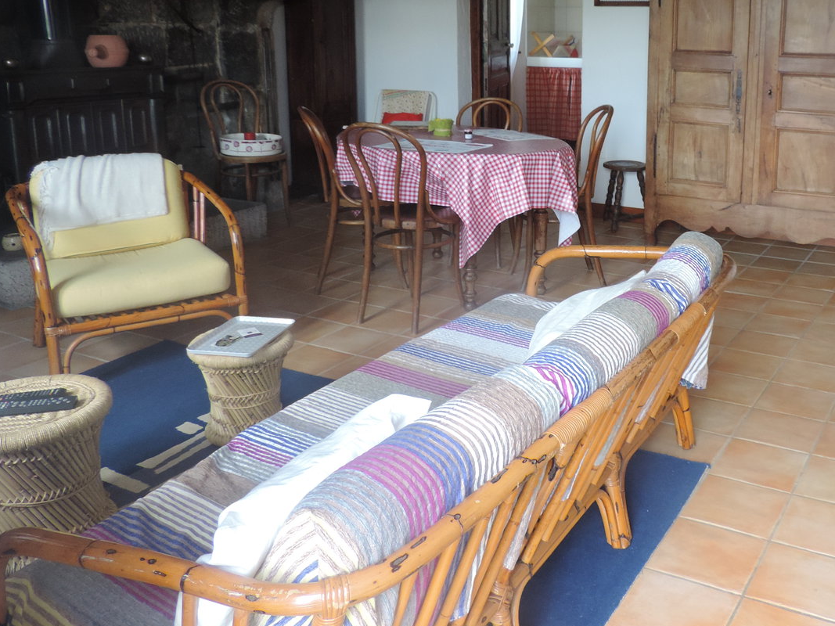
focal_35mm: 36
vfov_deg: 39.1
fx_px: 868
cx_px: 585
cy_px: 200
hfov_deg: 50.0
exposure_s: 1/30
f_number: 3
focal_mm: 4.3
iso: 200
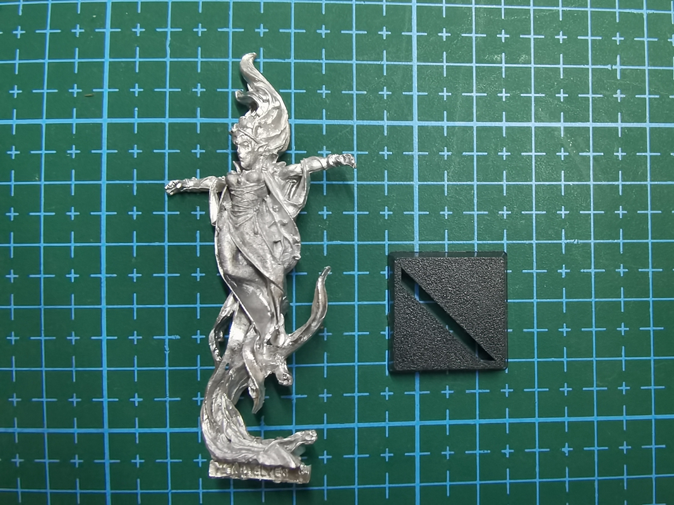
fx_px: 506
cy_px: 252
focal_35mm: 26
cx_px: 337
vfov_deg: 53.1
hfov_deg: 67.3
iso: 500
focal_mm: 2.26
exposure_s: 1/25
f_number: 2.2
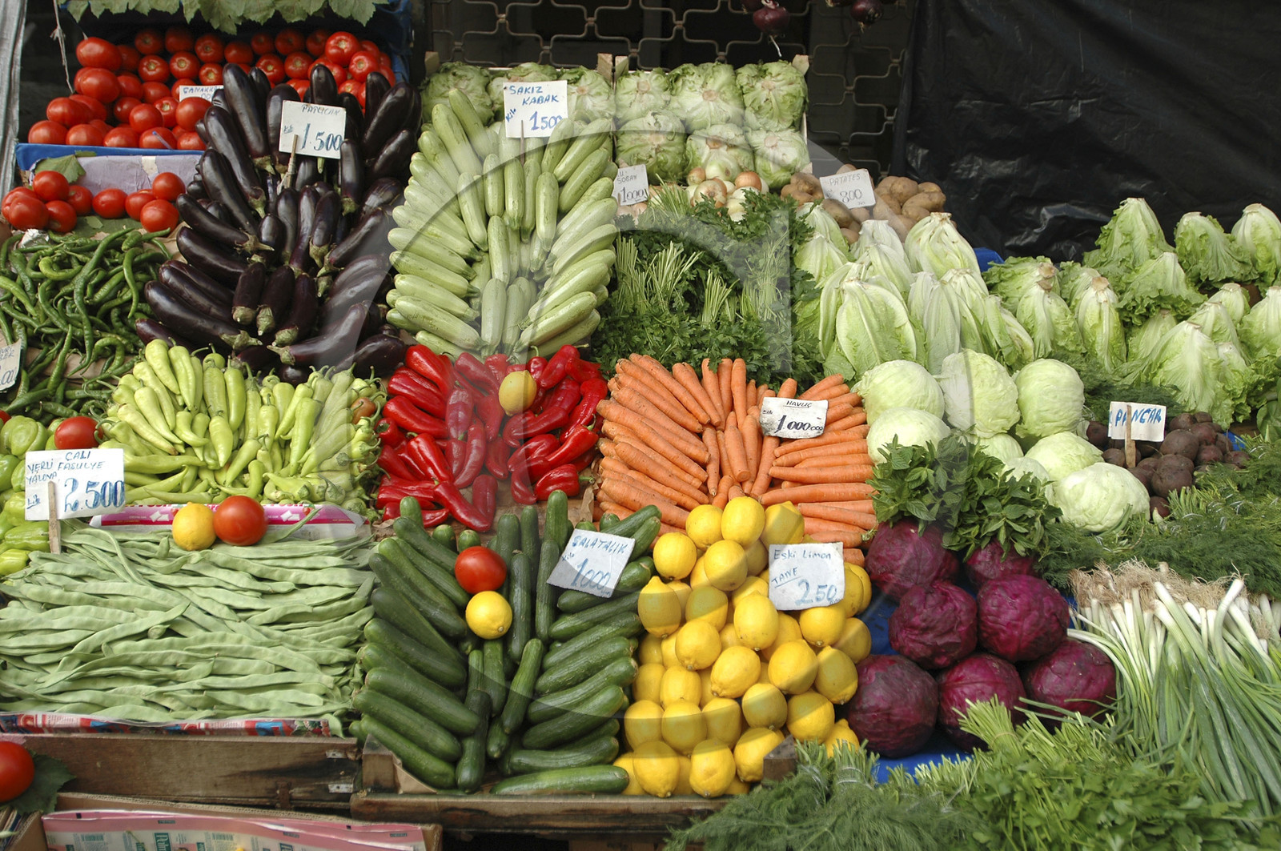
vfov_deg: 43.5
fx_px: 1066
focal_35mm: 30
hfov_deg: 62.0
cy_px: 426
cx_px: 640
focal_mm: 20
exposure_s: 1/40
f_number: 3.2
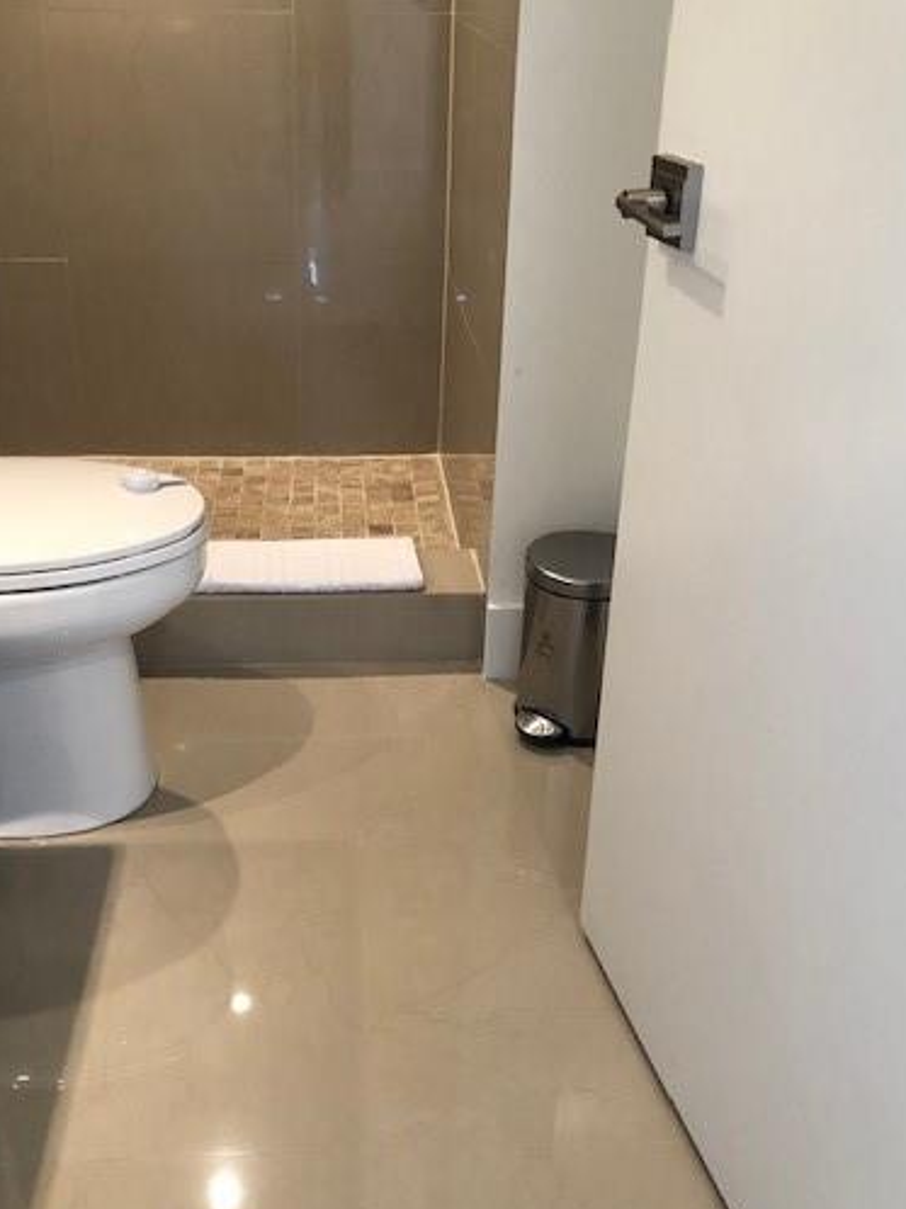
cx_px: 379
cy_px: 578
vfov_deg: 51.4
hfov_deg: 39.5
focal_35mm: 36
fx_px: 1257
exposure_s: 1/15
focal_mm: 3.99
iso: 64
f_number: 1.8
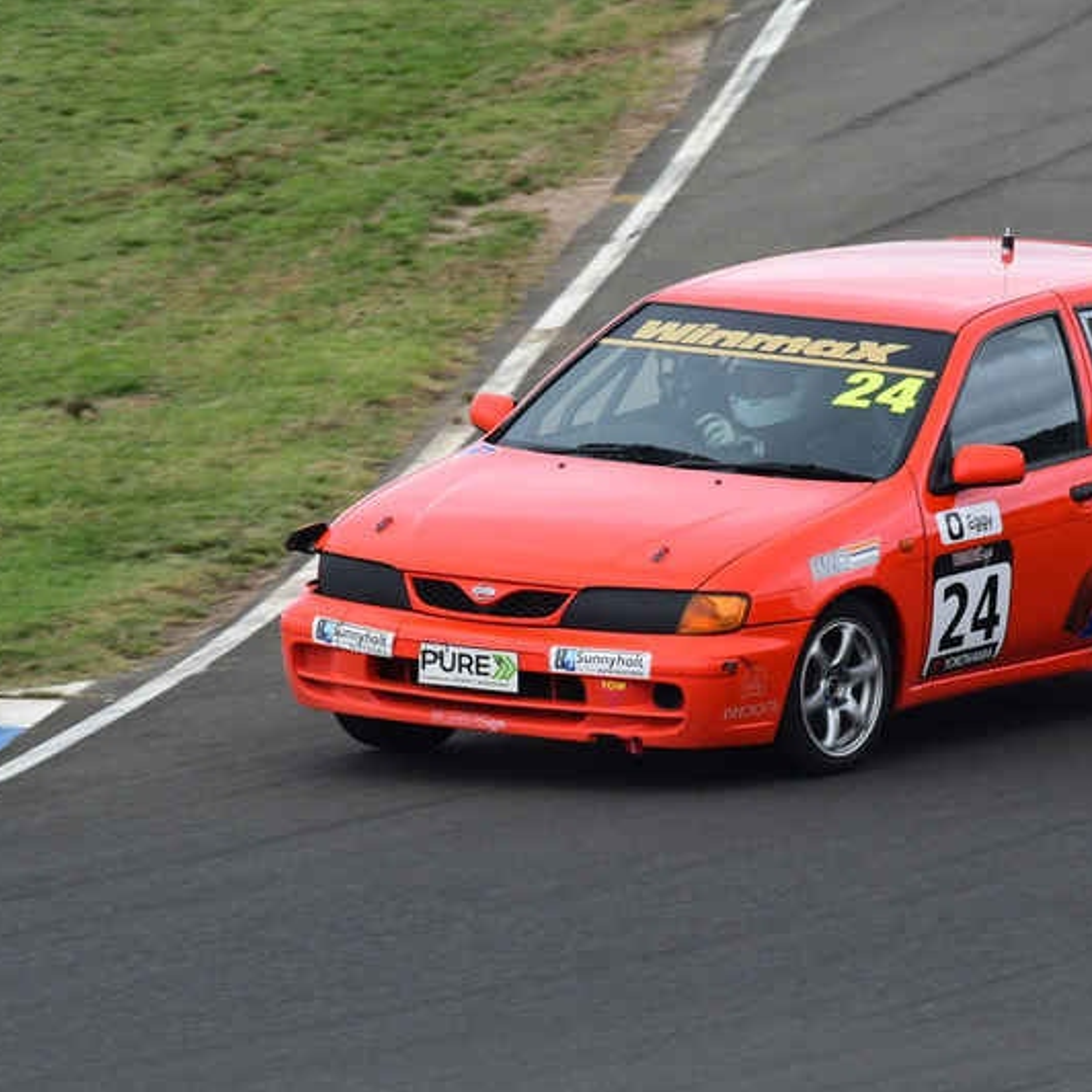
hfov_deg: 1.8
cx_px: 642
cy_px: 546
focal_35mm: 959
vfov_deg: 1.8
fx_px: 34227
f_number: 11
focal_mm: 500
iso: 800
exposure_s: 1/640
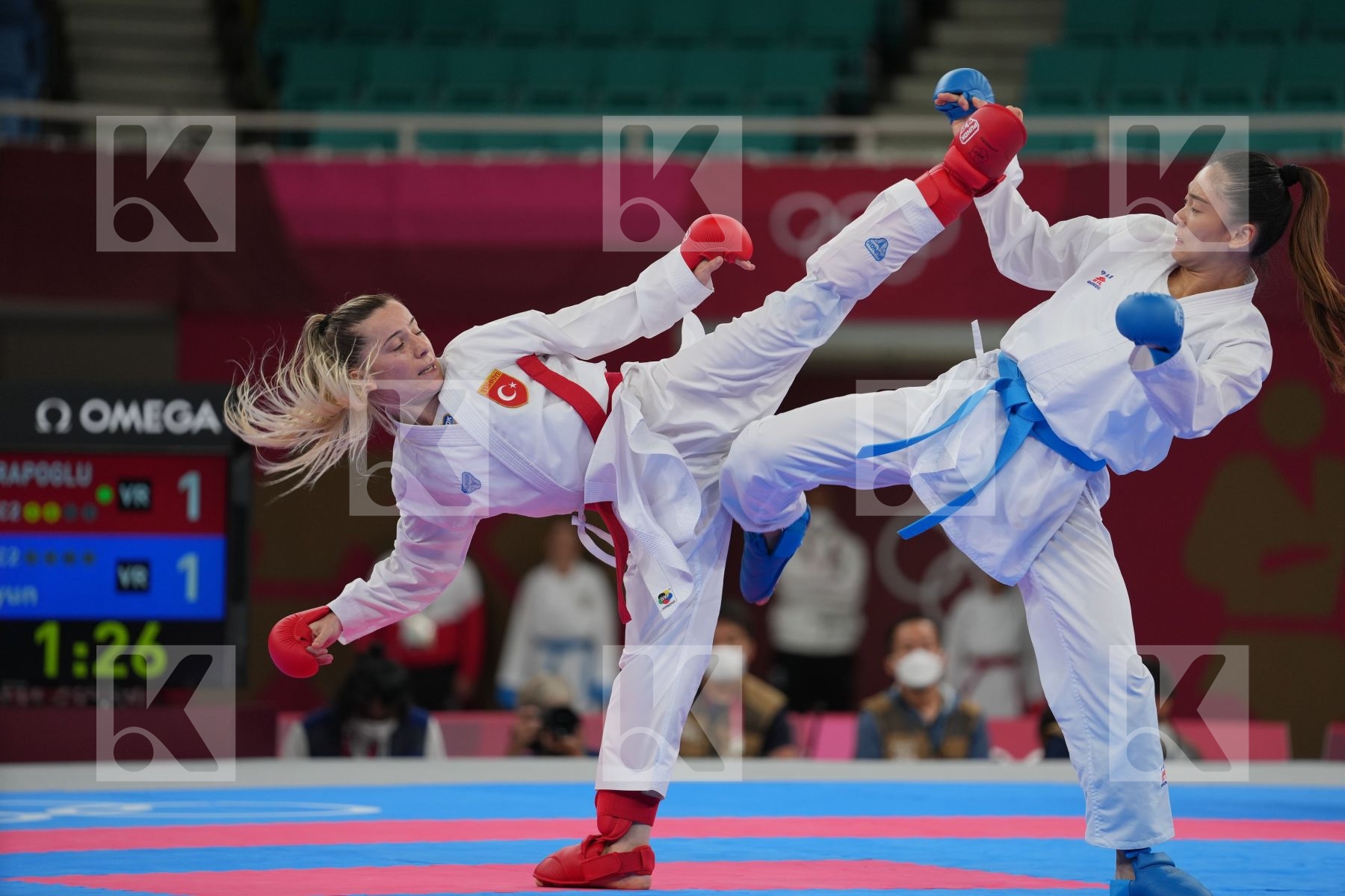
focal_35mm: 200
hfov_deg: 10.3
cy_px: 448
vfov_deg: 6.9
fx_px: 7472
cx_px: 672
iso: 500
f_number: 2.8
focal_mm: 200
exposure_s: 1/1000
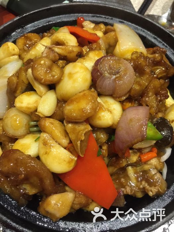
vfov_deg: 61.7
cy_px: 116
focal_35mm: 29
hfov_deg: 48.2
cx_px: 87
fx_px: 194
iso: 125
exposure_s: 1/15
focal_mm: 4.15
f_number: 2.2
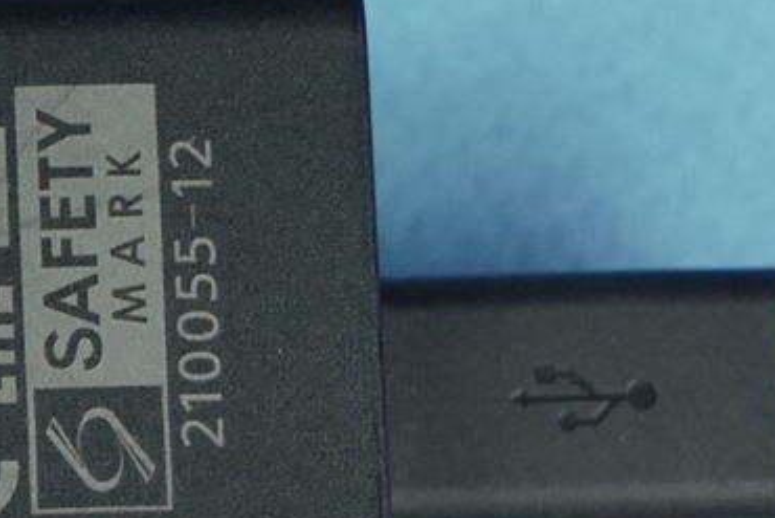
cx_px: -478
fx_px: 6697
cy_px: 380
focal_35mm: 311
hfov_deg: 6.5
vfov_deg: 4.4
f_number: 7.1
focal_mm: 60
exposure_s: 1/160
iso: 2500
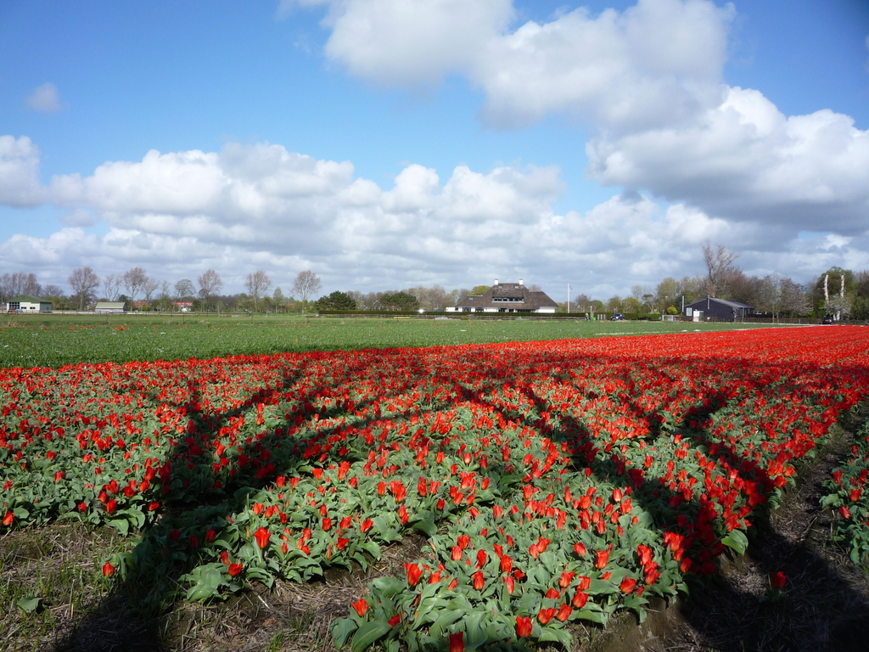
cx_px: 434
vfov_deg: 46.8
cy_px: 326
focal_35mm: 30
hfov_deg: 60.0
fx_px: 753
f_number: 5.6
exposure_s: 1/400
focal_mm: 5.2
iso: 100
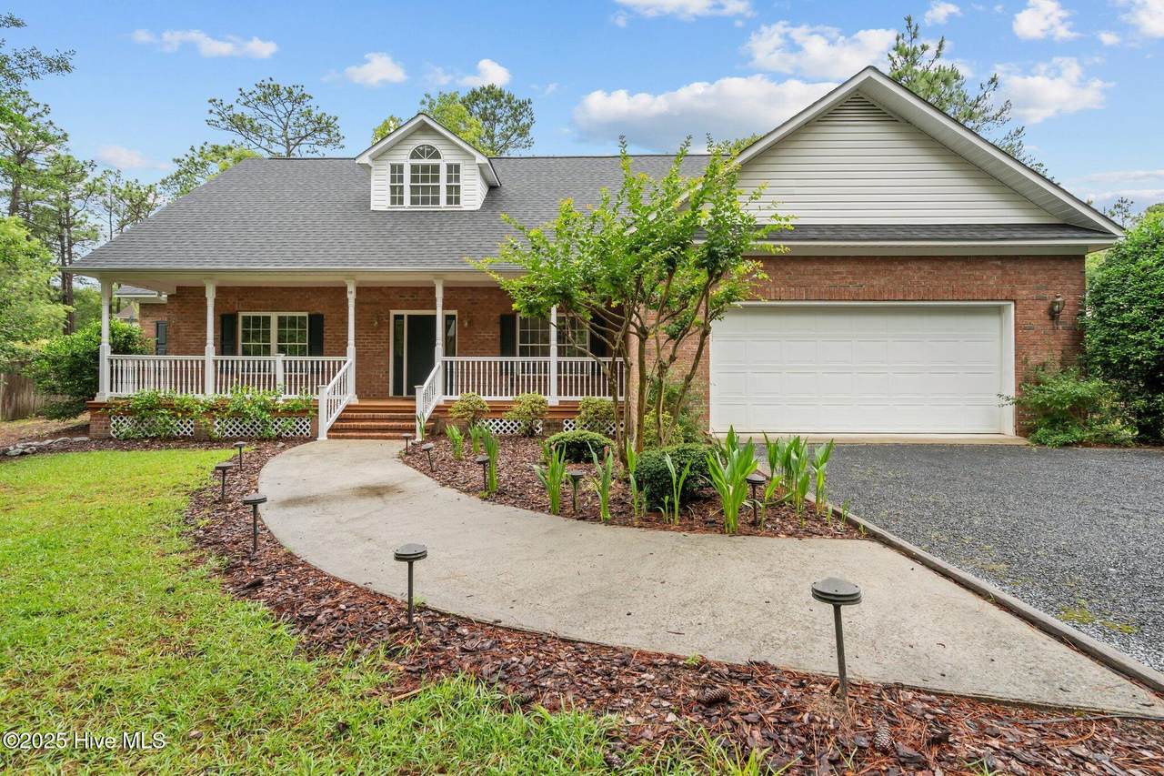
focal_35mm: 16
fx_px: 517
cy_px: 388
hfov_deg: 96.7
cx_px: 582
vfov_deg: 73.7
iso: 400
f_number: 8
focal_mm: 16
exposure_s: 1/320
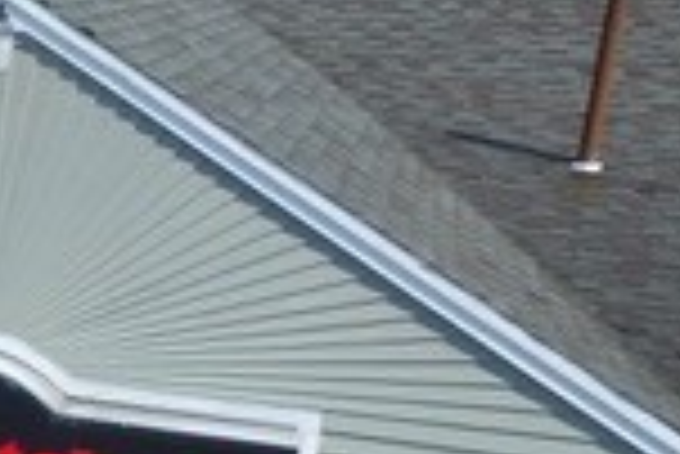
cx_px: -657
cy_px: 355
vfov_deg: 15.5
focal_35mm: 88
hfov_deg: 17.2
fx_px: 1664
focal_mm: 3.61
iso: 100
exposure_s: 1/112
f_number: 2.8
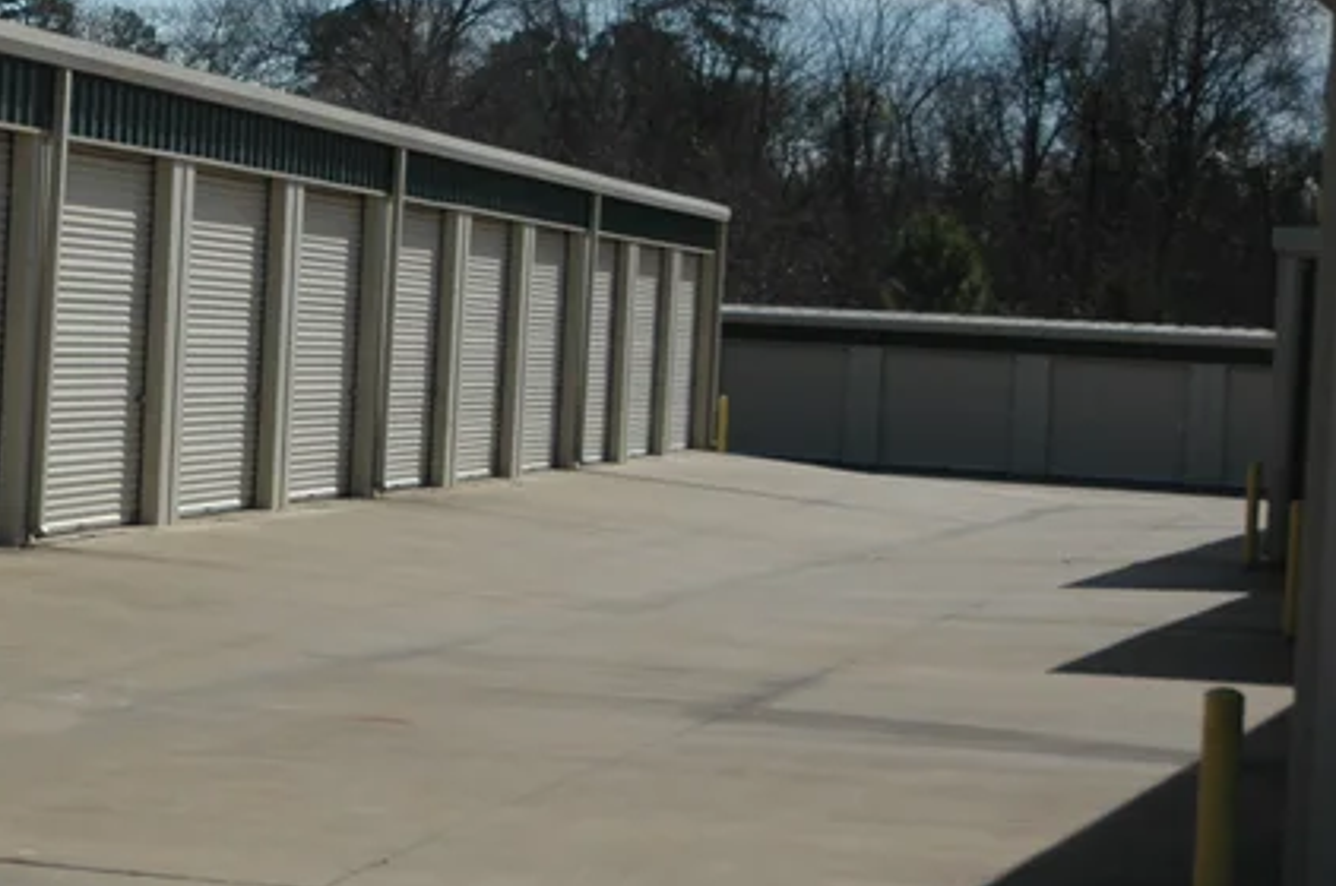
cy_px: 388
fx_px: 3823
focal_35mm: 103
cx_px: 57
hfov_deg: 19.3
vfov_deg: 13.2
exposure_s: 1/3200
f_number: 4
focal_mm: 29
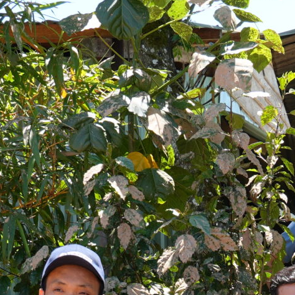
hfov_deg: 9.8
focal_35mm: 172
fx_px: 1661
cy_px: 507
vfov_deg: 9.7
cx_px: 461
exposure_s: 1/200
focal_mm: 25
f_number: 4
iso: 100
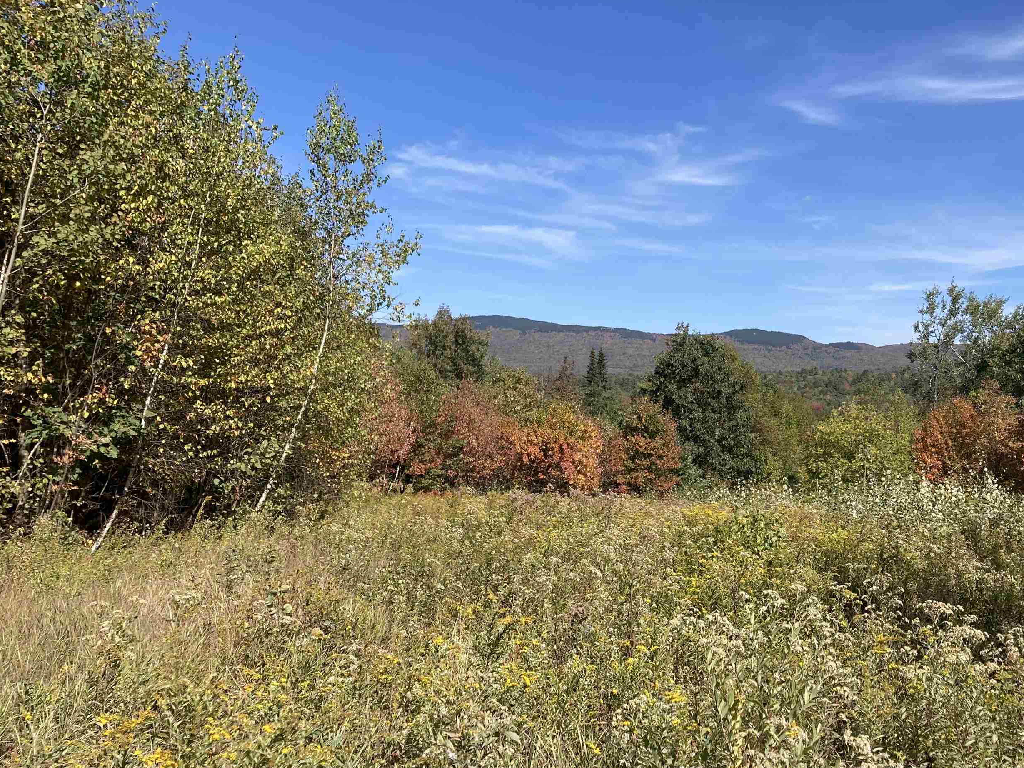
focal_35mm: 35
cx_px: 618
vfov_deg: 40.7
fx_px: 1035
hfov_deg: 52.2
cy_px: 386
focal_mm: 3.99
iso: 20
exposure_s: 1/1736
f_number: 1.8
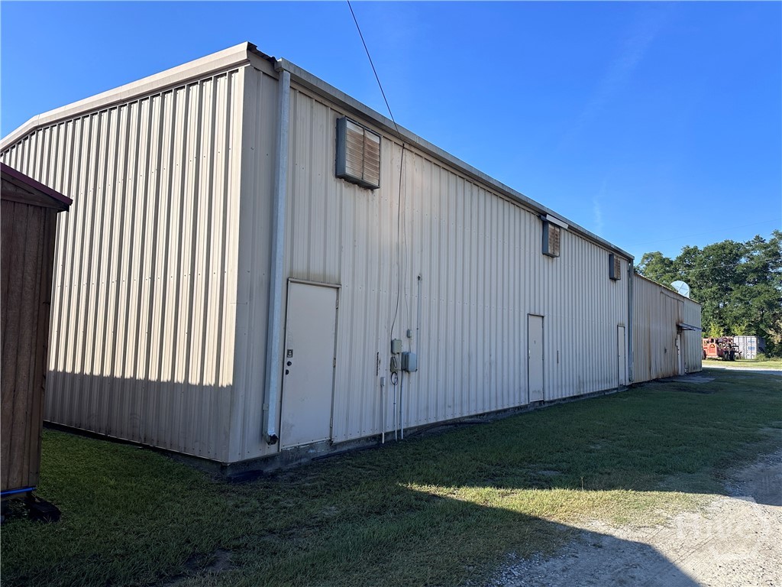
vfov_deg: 56.8
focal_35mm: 24
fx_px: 542
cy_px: 294
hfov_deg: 71.6
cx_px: 391
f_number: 1.78
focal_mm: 6.86
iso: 80
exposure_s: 1/3717
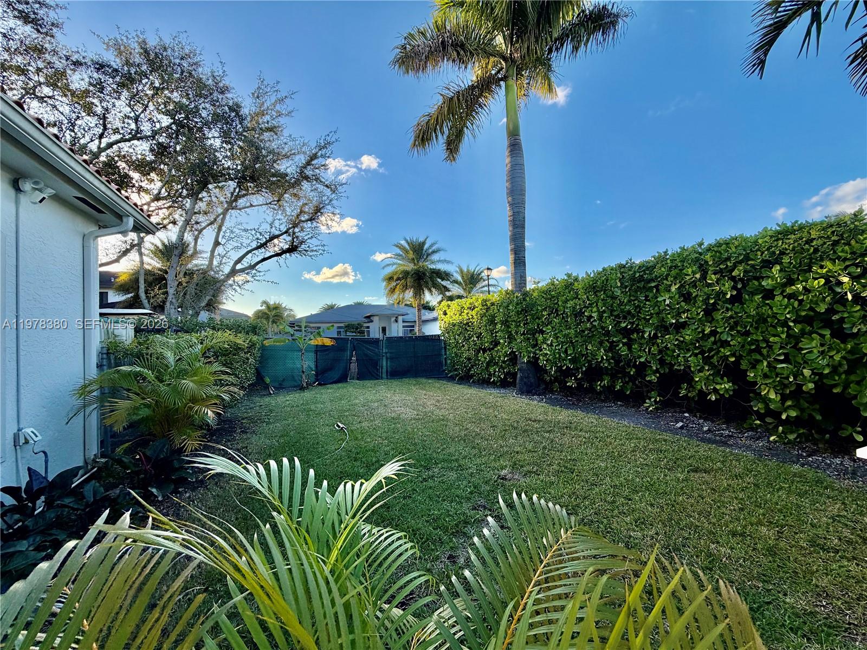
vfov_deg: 85.7
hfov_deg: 102.1
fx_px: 351
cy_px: 325
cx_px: 434
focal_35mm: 14
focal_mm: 2.22
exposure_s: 1/502
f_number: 2.2
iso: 40
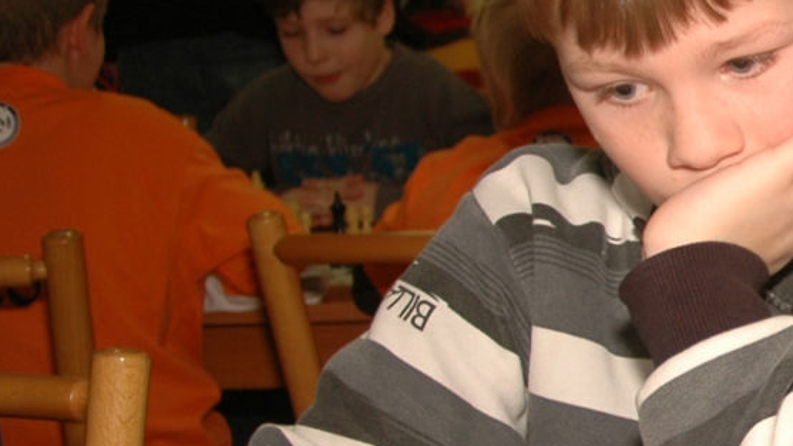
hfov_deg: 18.5
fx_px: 2186
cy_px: 227
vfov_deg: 11.6
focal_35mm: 104
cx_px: 1140
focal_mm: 18
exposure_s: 1/60
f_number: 4
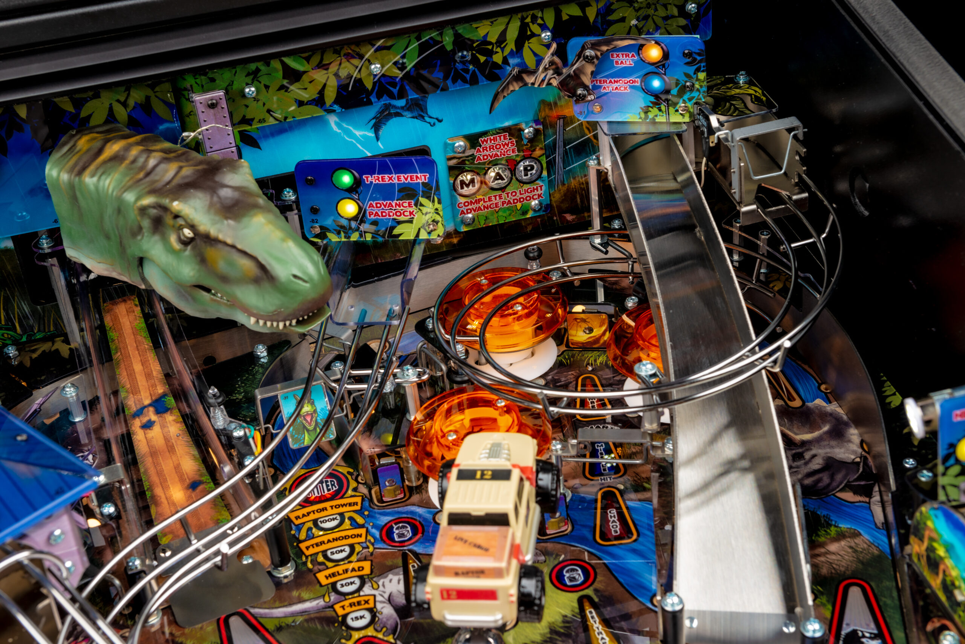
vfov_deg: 23.4
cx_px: 482
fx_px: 1555
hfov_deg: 34.5
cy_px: 322
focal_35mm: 58
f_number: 10
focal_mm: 58
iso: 100
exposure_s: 1/100
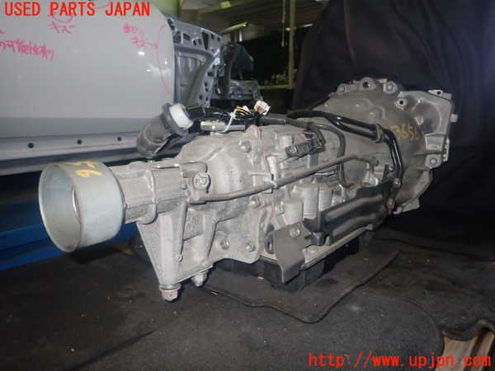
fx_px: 357
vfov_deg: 54.9
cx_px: 248
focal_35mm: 25
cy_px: 186
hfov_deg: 69.4
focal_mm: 4.5
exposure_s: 1/30
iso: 400
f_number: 5.6
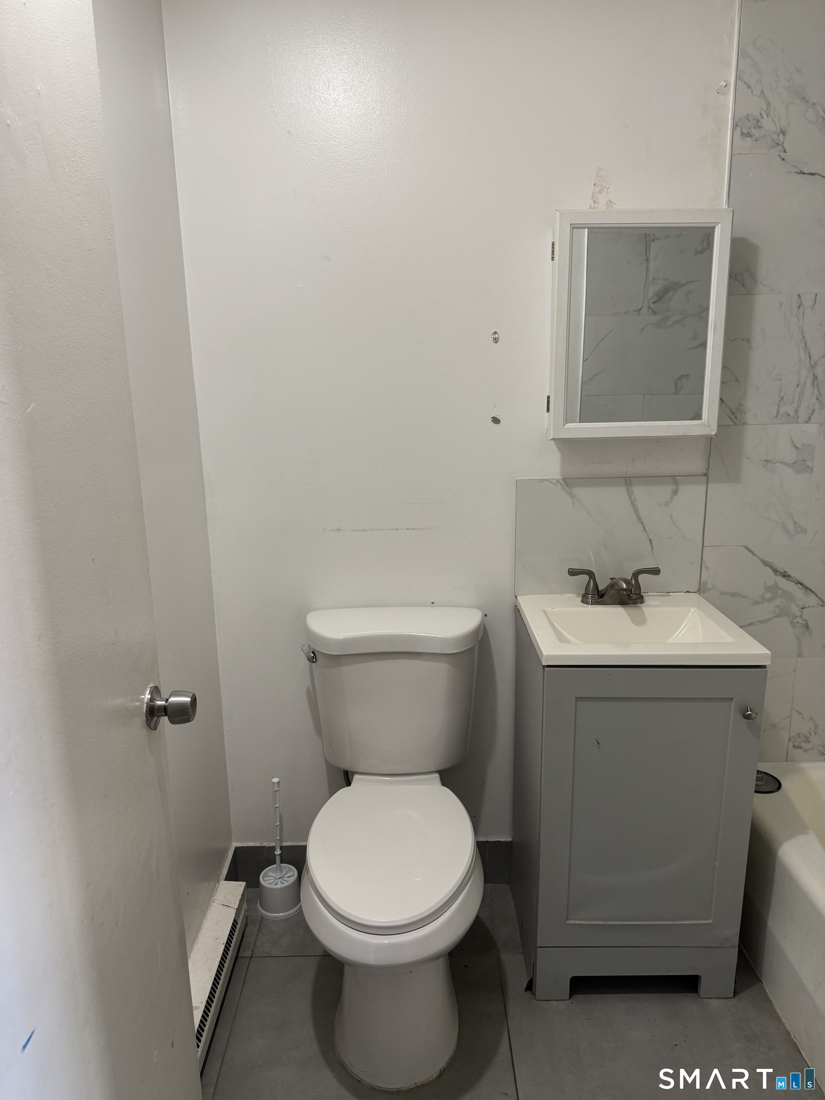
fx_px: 763
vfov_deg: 71.6
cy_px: 550
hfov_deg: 56.8
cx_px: 412
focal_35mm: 24
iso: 160
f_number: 1.78
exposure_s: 1/60
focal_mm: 6.76
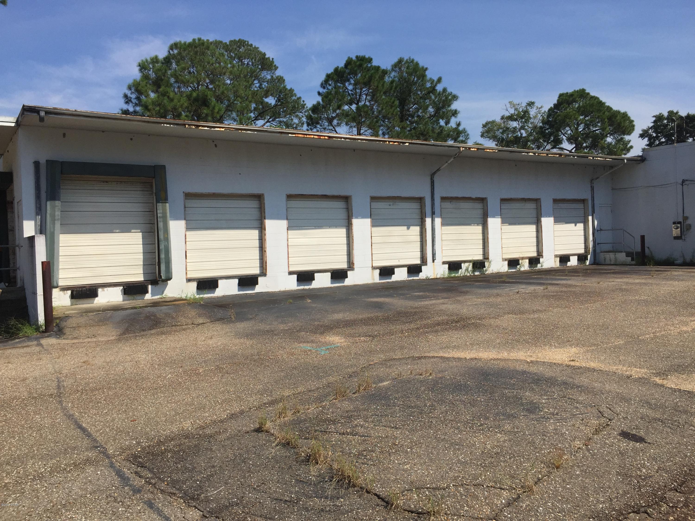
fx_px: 582
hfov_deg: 61.7
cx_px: 348
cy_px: 260
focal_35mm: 29
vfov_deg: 48.2
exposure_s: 1/3597
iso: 32
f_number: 2.2
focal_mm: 4.15
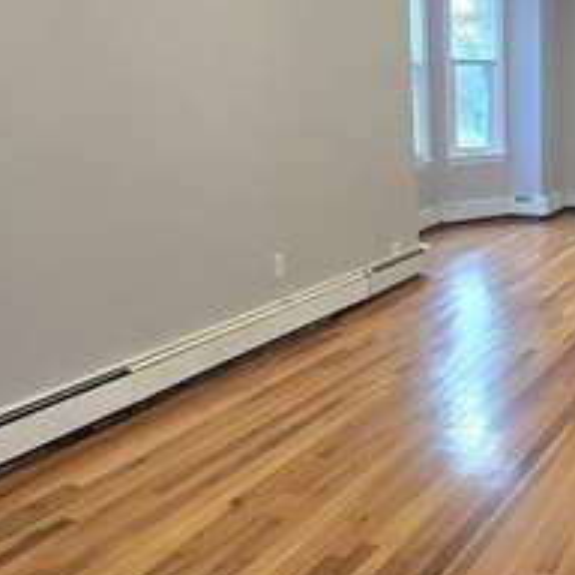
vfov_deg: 36.7
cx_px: 515
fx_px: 864
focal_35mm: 46
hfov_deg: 34.8
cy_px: 234
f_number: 2.2
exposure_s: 1/60
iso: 160
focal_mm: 2.2
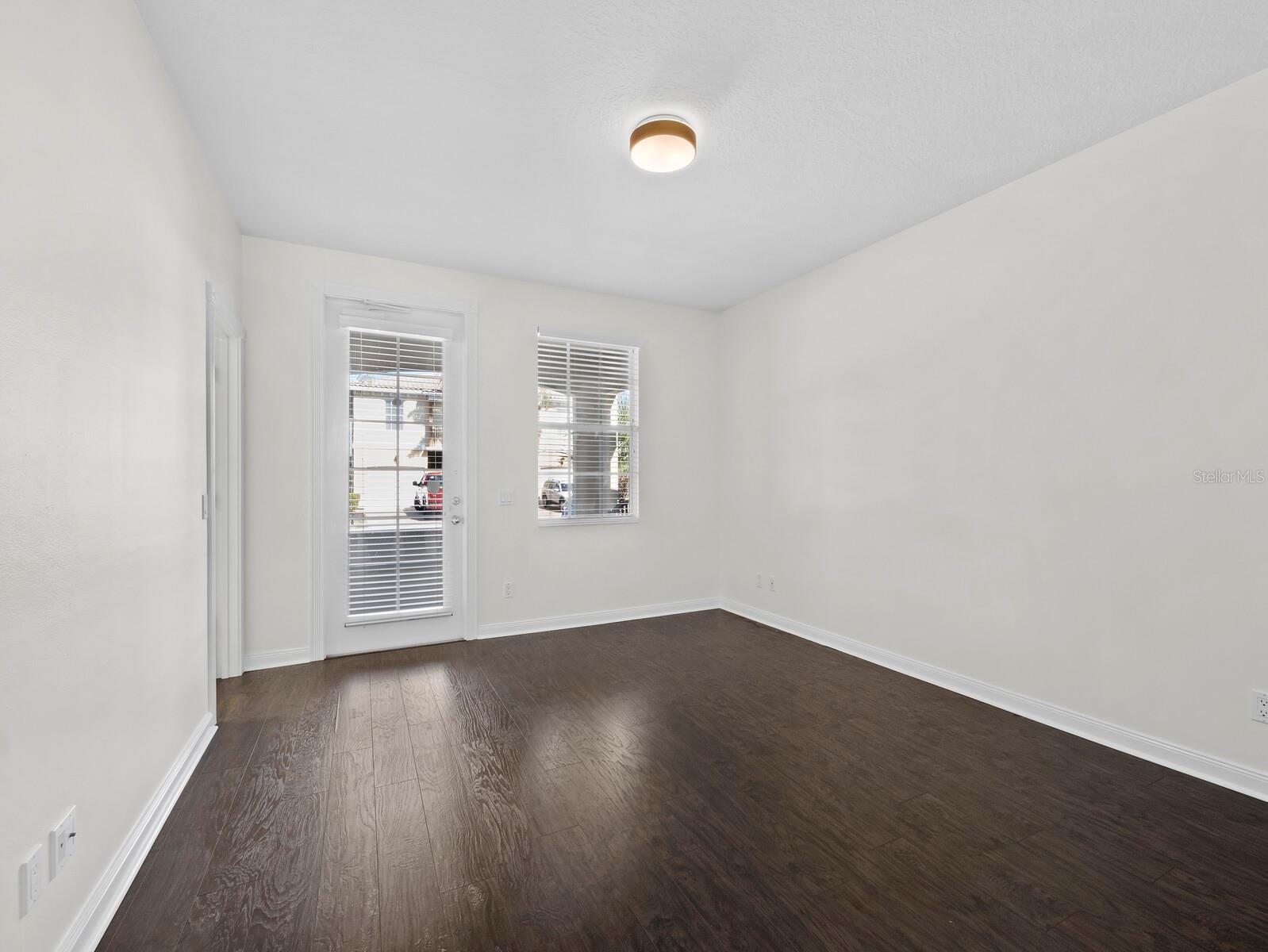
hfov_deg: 102.0
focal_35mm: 14
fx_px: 513
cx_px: 634
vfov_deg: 85.7
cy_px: 476
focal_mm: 7
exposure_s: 1/1.67
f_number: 14
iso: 320
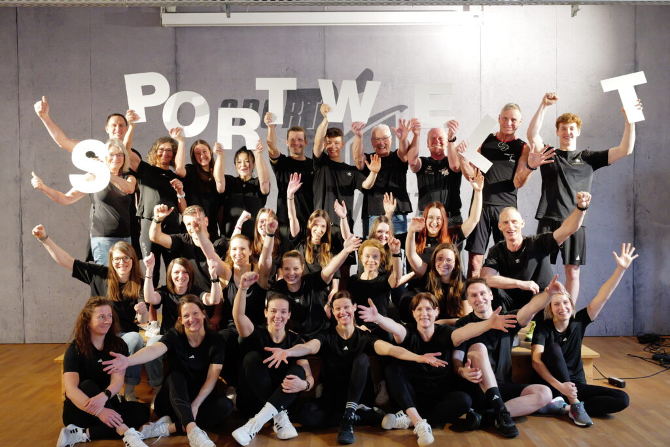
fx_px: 651
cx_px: 335
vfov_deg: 37.9
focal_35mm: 35
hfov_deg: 54.4
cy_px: 224
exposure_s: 1/125
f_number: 5.6
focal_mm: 35
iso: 8000
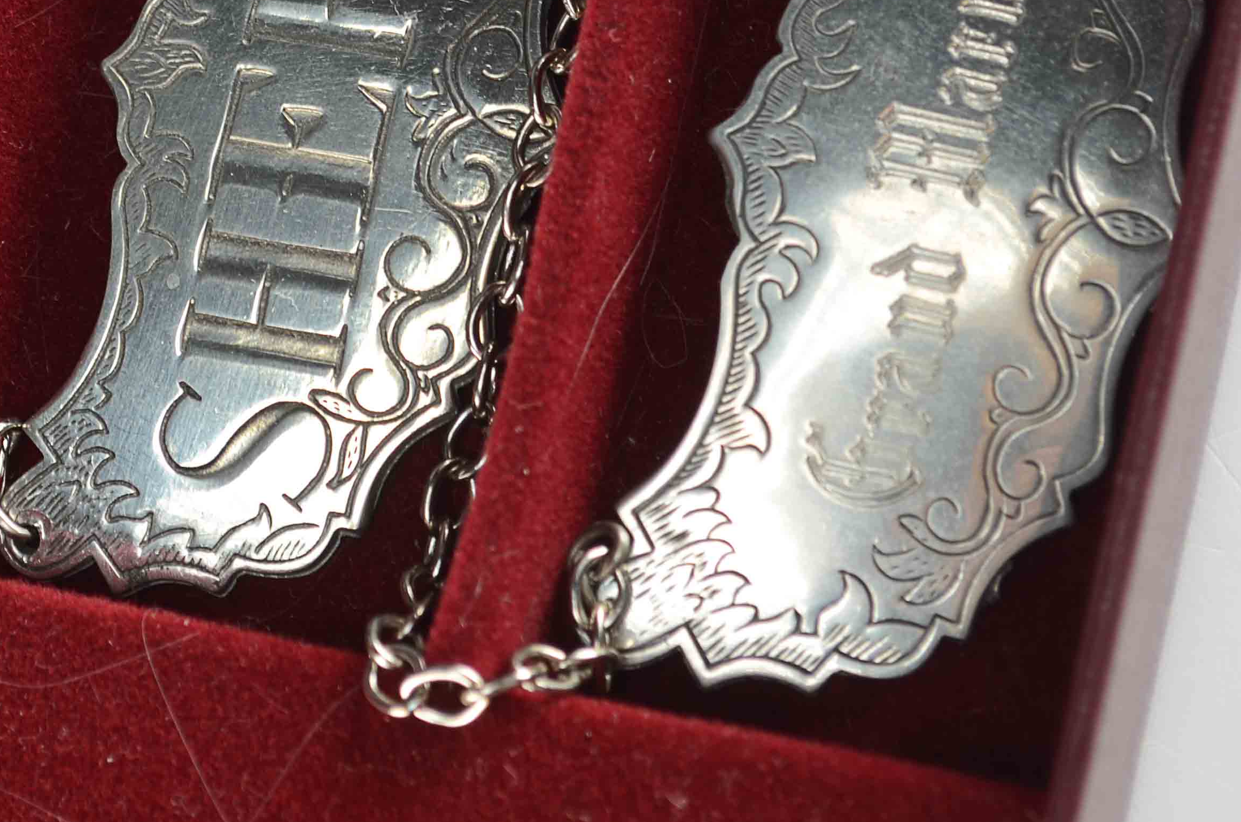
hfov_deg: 11.7
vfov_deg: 7.8
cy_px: 18
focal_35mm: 175
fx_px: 6022
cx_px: 207
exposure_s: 1/80
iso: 100
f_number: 8
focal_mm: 55
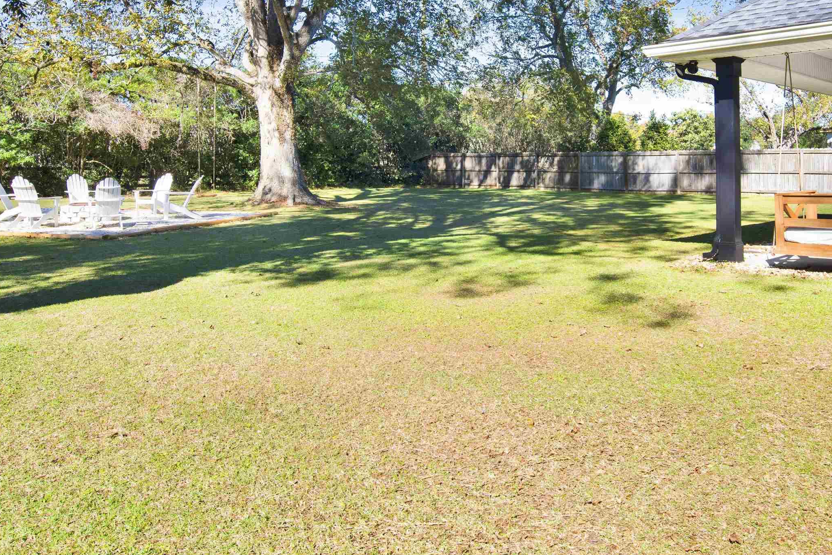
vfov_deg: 42.8
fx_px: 693
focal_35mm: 30
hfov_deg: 61.7
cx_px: 476
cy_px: 169
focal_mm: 20
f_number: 11
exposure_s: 1/125
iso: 200
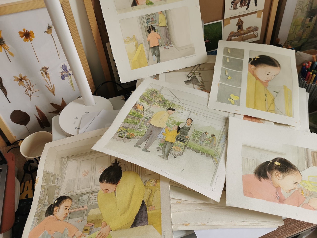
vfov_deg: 51.4
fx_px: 247
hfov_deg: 65.3
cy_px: 119
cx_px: 158
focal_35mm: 27
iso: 50
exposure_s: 1/199
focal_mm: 5.56
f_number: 1.6
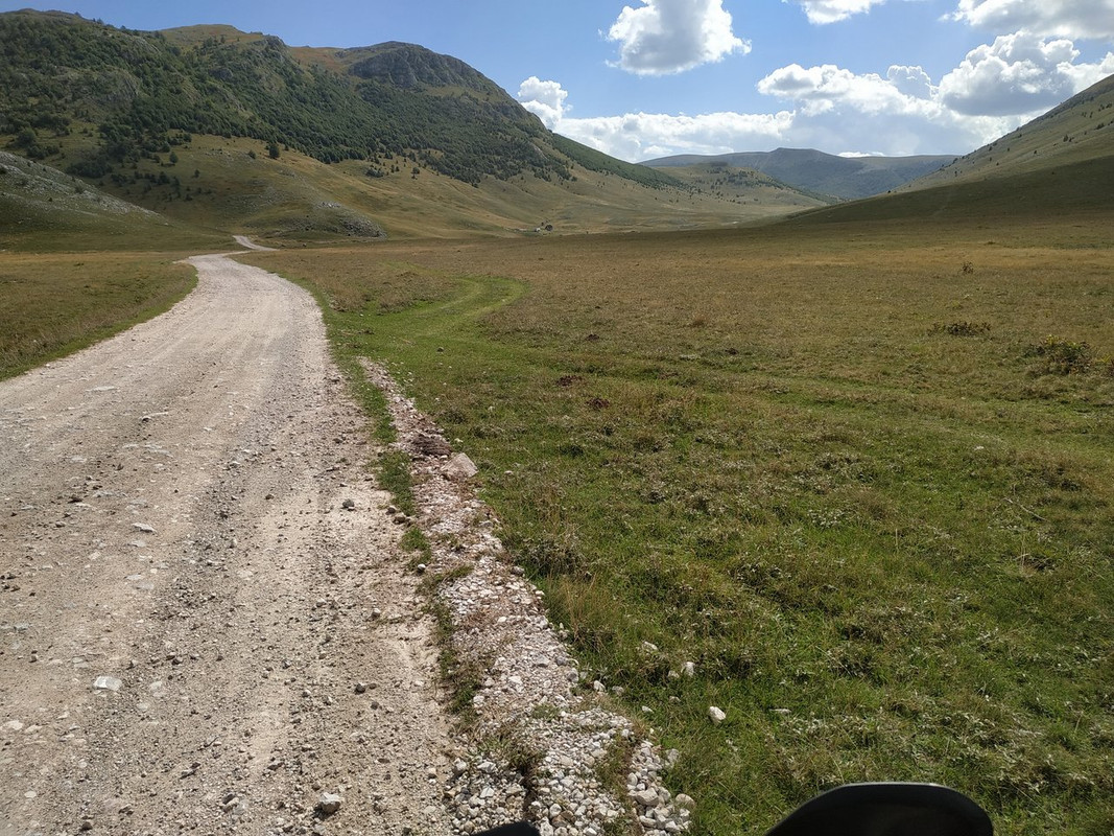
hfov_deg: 71.6
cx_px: 557
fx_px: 772
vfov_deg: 56.8
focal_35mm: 24
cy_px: 418
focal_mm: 3.94
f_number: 1.9
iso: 125
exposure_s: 1/4295
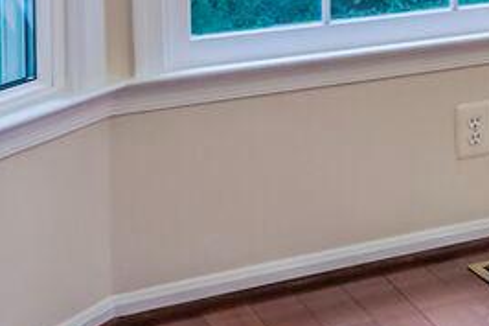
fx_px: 1412
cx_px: 939
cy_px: -238
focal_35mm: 104
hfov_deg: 15.9
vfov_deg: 12.2
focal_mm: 16
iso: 800
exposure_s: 1/15
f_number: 8
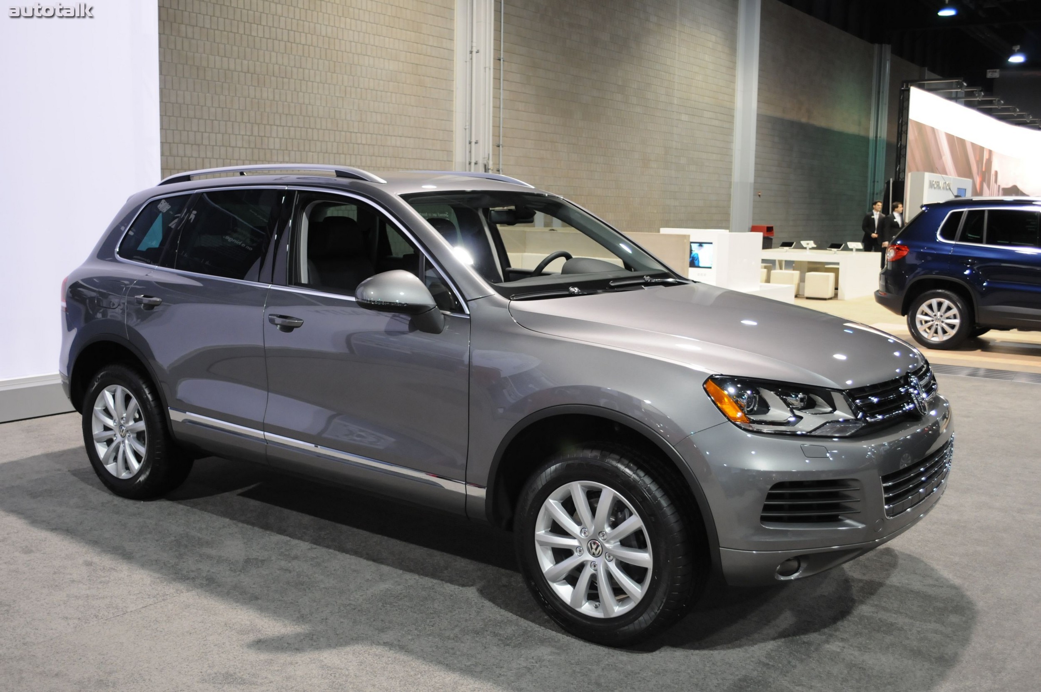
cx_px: 520
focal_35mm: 36
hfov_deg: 53.2
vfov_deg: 36.8
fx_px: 1040
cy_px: 346
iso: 800
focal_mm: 24
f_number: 4
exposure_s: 1/20
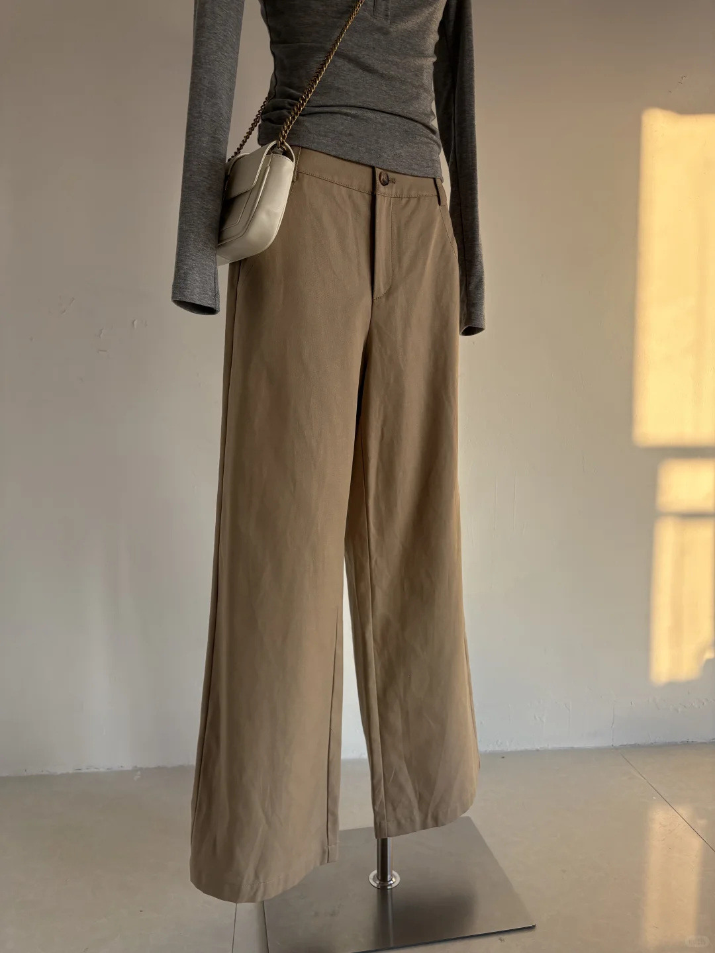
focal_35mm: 26
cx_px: 358
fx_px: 716
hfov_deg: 53.1
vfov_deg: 67.3
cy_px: 476
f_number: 1.6
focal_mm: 5.96
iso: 125
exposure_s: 1/243
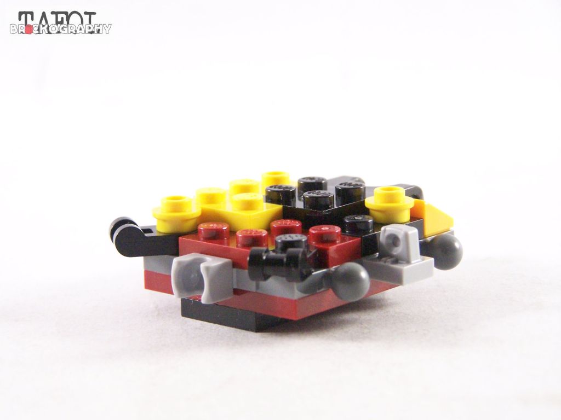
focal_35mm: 117
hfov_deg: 16.8
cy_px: 210
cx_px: 280
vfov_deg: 12.7
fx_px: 1896
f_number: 3.2
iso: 400
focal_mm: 19.4
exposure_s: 1/60
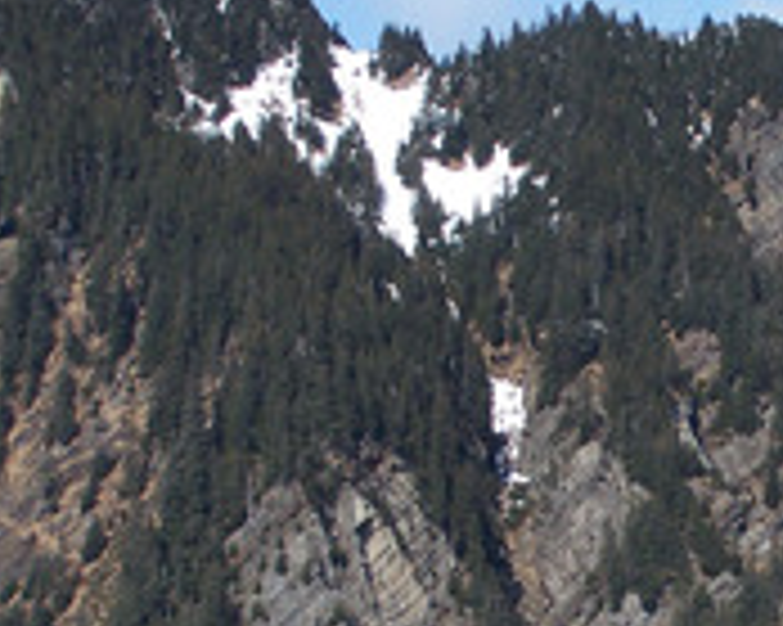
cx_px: 796
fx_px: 4354
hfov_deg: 10.2
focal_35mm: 188
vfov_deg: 8.2
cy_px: 552
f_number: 4.5
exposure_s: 1/800
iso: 80
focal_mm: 11.1
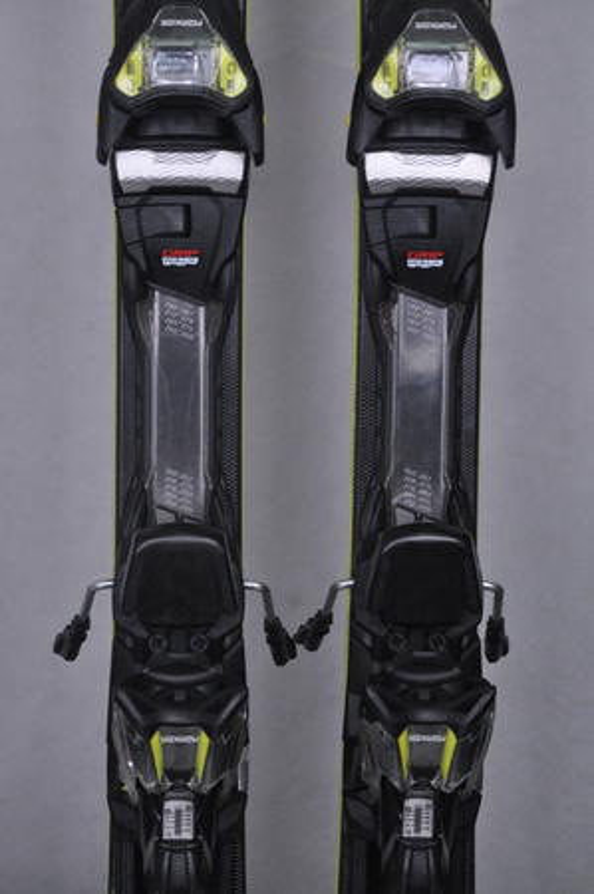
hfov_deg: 10.7
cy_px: 447
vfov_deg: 16.1
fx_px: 3163
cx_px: 297
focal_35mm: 128
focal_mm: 85
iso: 3200
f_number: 9.5
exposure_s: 1/125
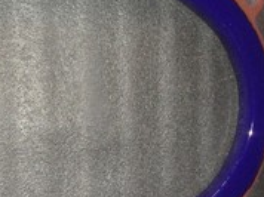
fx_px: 411
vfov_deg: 26.9
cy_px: 116
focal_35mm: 54
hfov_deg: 34.8
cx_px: 65
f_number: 7.3
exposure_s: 1/30
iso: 640
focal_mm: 4
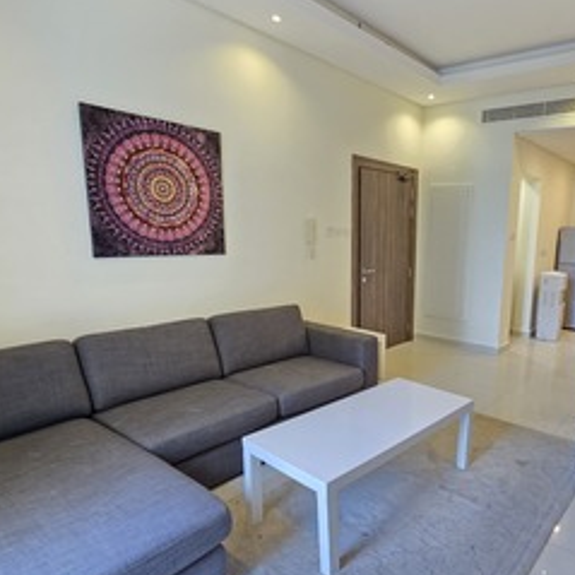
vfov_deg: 69.3
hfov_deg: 66.6
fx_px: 413
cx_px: 408
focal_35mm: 22
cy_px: 326
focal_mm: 2.2
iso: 320
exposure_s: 1/50
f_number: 1.9
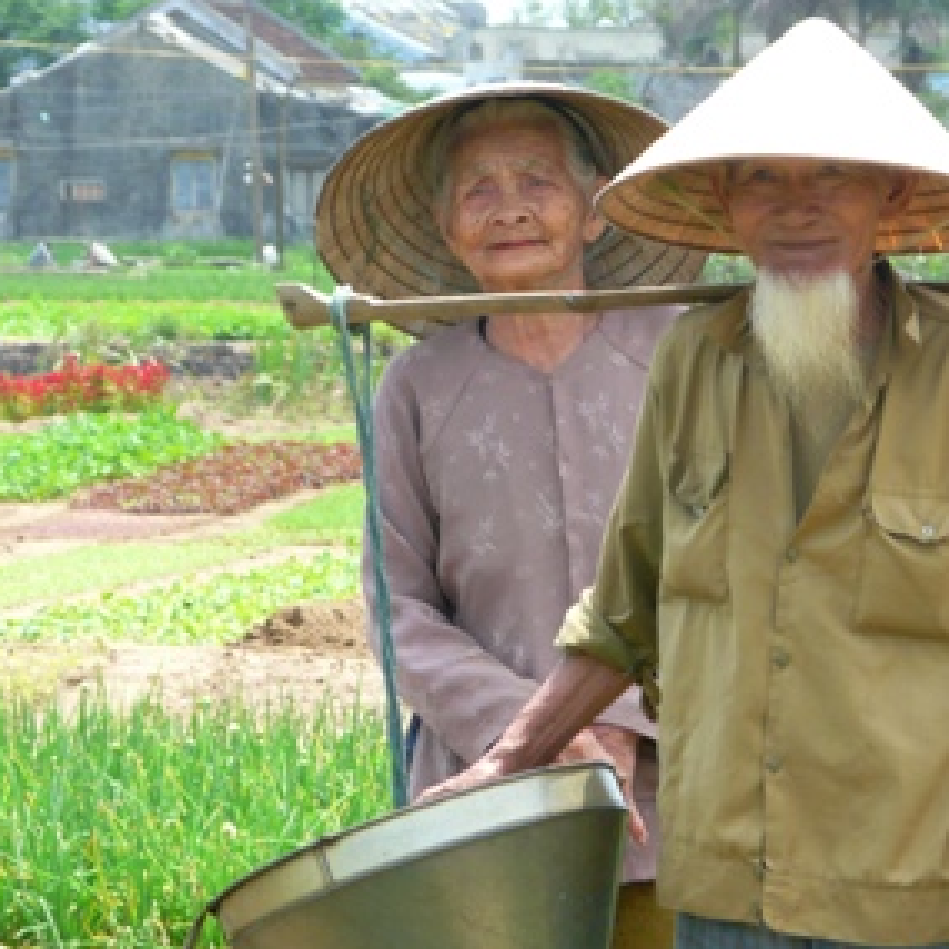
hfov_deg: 4.9
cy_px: 470
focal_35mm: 355
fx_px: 11011
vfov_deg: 4.9
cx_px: 764
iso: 125
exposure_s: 1/320
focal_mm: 35.9
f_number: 4.5
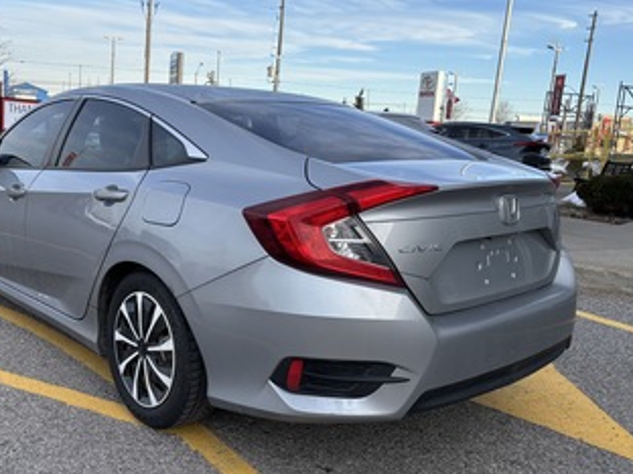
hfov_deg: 52.0
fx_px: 640
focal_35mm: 35
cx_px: 235
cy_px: 238
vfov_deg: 40.7
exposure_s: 1/1164
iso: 50
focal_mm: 5.96
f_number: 1.6
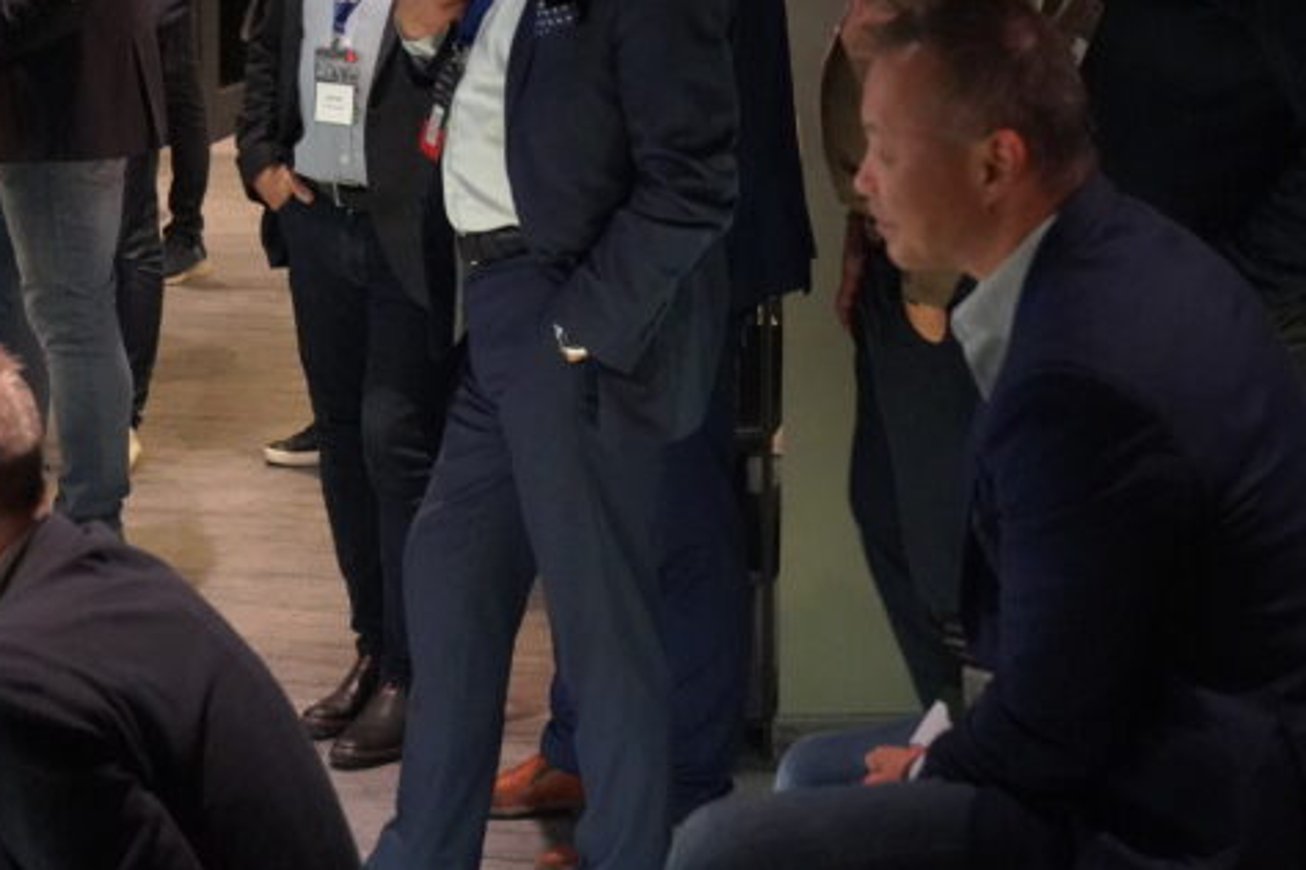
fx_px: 3446
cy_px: 142
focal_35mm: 95
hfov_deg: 21.4
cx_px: 490
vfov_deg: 14.3
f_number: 4
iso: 12800
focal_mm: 44
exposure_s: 1/40
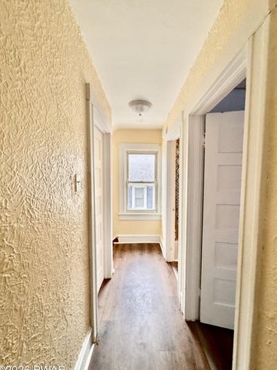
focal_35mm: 15
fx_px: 160
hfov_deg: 81.7
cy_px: 190
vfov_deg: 98.1
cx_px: 144
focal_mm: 2.22
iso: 250
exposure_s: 1/60
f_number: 2.2
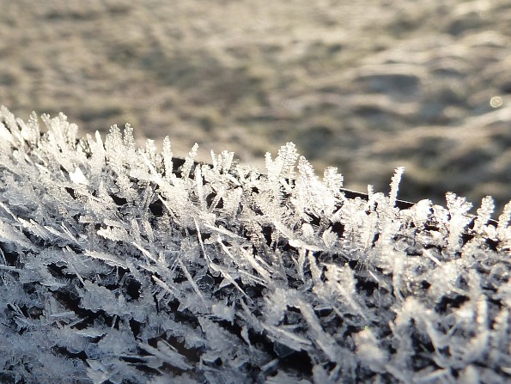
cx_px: 76
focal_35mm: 43
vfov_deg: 33.5
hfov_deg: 41.2
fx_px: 635
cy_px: 233
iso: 125
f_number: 4
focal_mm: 4.1
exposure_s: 1/160
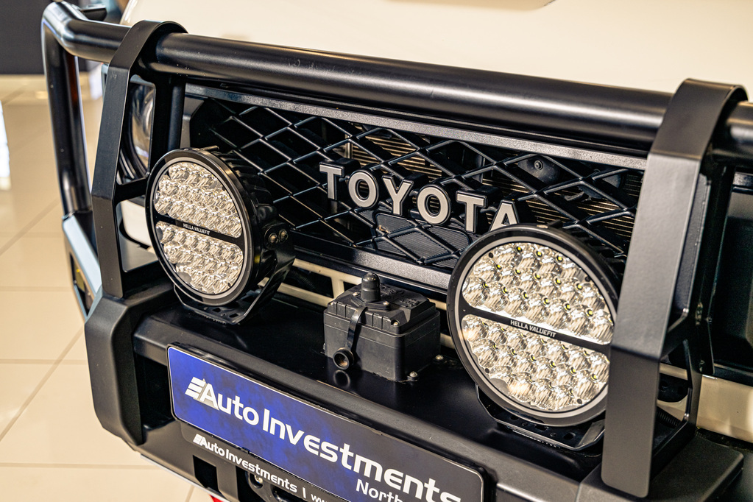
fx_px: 941
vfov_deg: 29.9
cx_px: 376
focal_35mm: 45
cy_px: 251
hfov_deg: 43.6
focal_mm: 45
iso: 320
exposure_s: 1/125
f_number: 4
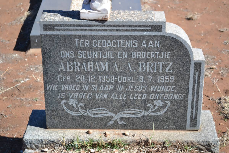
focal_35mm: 82
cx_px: 114
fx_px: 525
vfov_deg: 16.6
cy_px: 76
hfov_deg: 24.6
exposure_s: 1/125
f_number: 5.6
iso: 220
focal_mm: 55
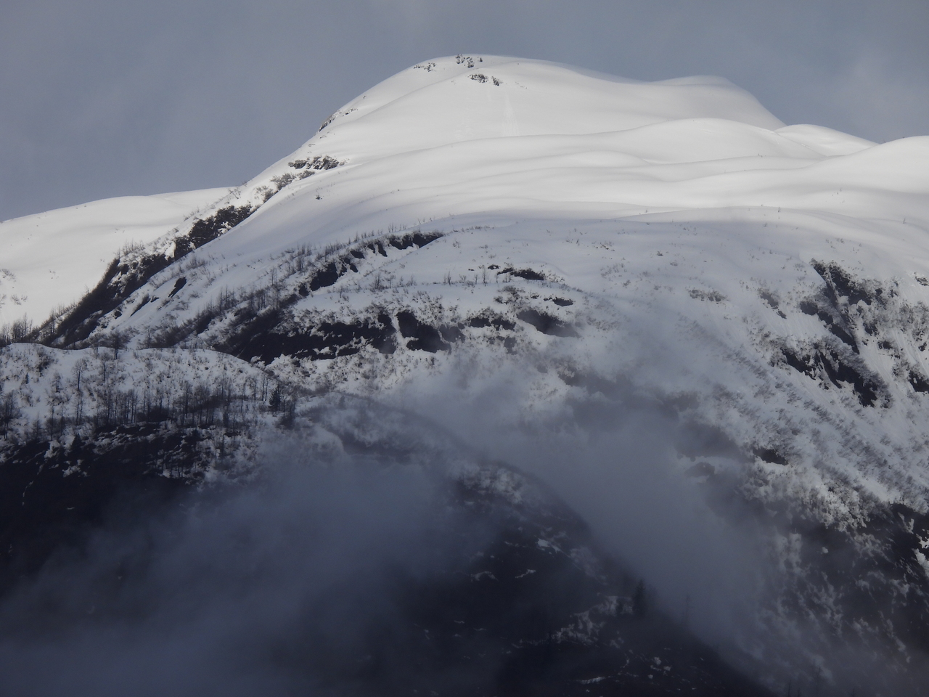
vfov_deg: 2.3
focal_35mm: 650
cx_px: 464
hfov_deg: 3.1
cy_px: 348
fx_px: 17444
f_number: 5.6
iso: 100
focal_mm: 116
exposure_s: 1/1600
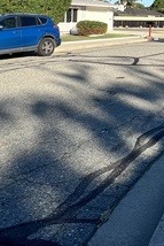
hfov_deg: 26.5
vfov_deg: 40.5
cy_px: -1
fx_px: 287
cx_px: 219
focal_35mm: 42
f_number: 1.8
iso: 32
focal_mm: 1.57
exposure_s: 1/1597
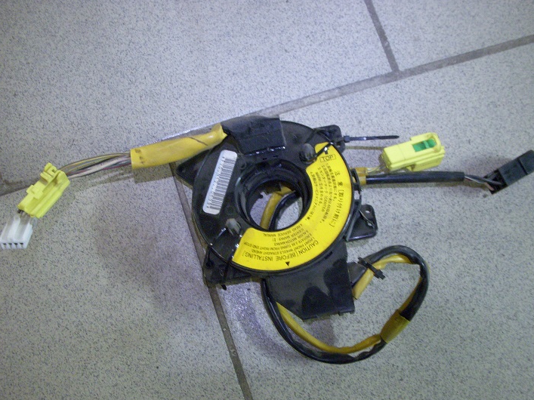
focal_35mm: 43
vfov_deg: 33.6
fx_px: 663
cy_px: 222
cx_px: 269
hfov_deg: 43.9
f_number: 3.3
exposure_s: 1/6
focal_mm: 6.3
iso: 400
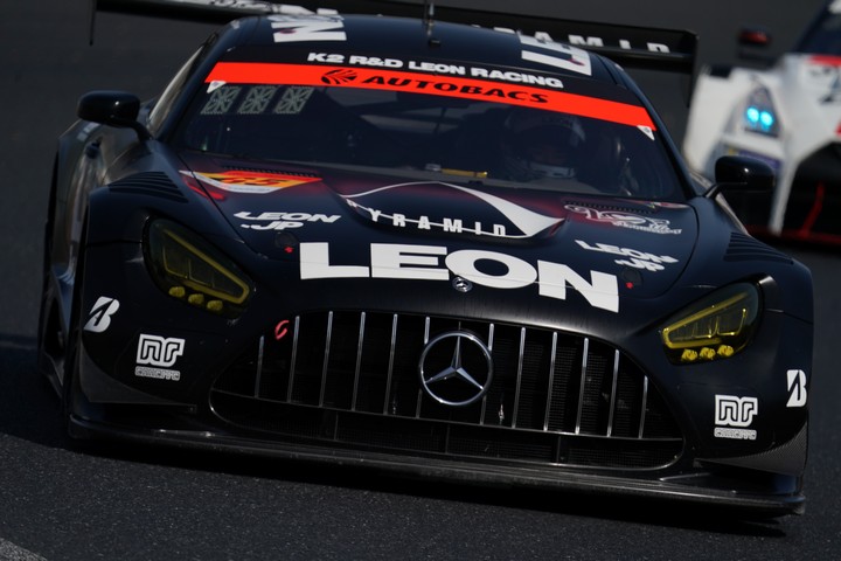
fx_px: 14016
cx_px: 420
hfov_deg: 3.4
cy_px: 280
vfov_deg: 2.3
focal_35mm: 600
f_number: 6.3
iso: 100
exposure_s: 1/1250
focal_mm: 600
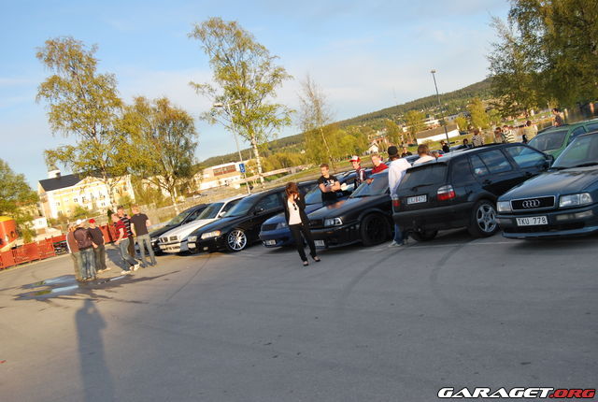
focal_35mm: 39
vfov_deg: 34.4
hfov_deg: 49.4
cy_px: 201
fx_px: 649
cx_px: 299
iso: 100
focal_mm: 26
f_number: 6.3
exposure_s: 1/160
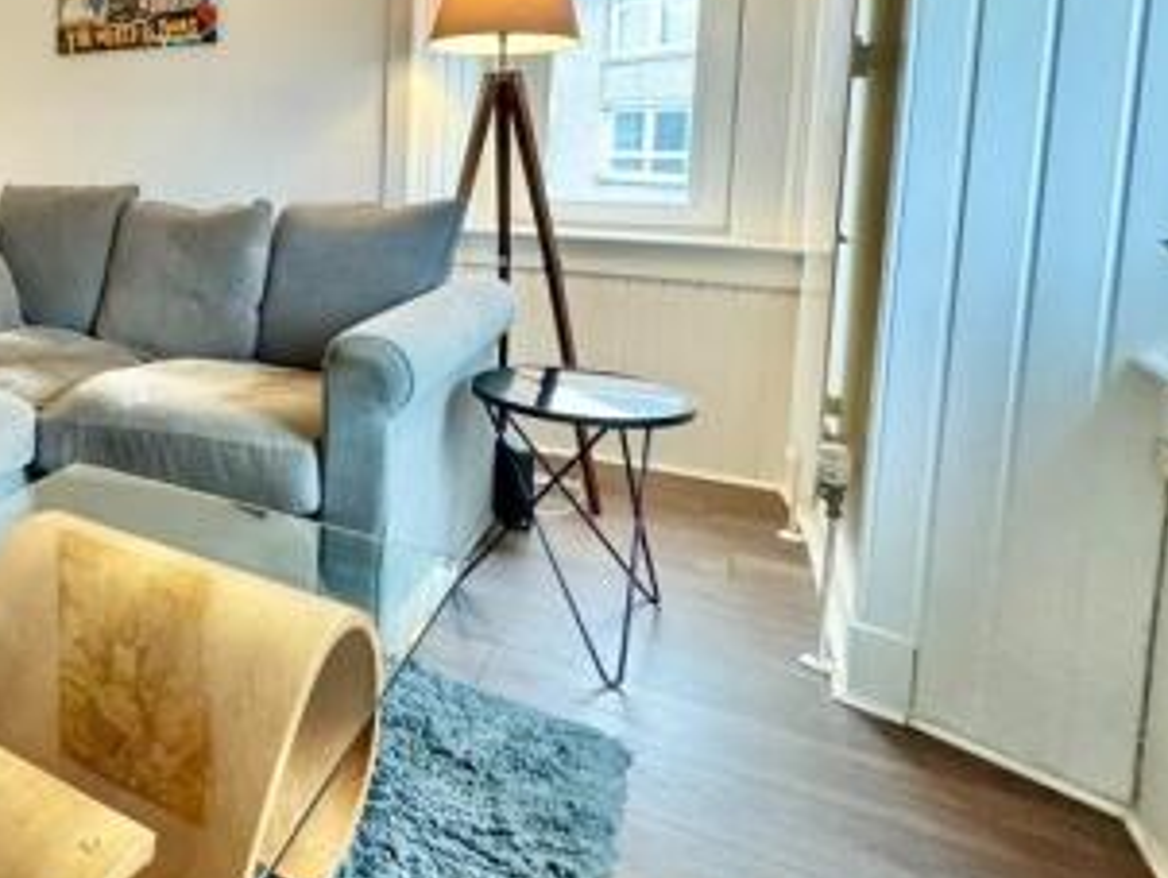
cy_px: 226
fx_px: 912
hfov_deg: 54.2
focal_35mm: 27
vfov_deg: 49.5
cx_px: 56
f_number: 2.2
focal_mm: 2.22
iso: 500
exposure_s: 1/50
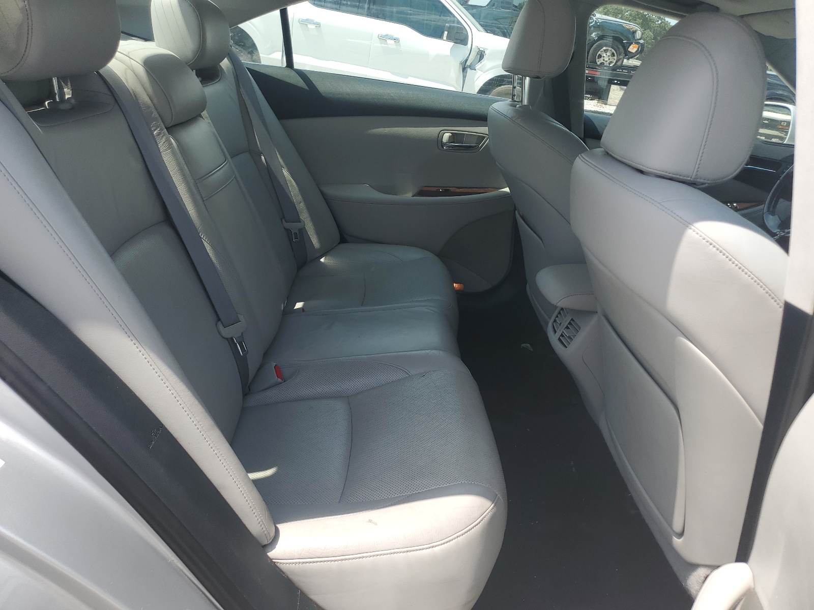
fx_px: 611
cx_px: 407
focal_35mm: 26
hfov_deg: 67.3
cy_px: 305
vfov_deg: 53.1
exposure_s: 1/1429
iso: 50
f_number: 1.5
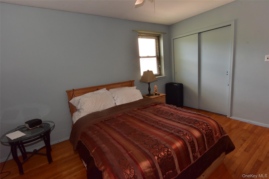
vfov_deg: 67.4
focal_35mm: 18
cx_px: 134
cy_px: 90
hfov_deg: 90.0
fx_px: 134
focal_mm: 18
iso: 2200
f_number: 8
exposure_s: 1/60
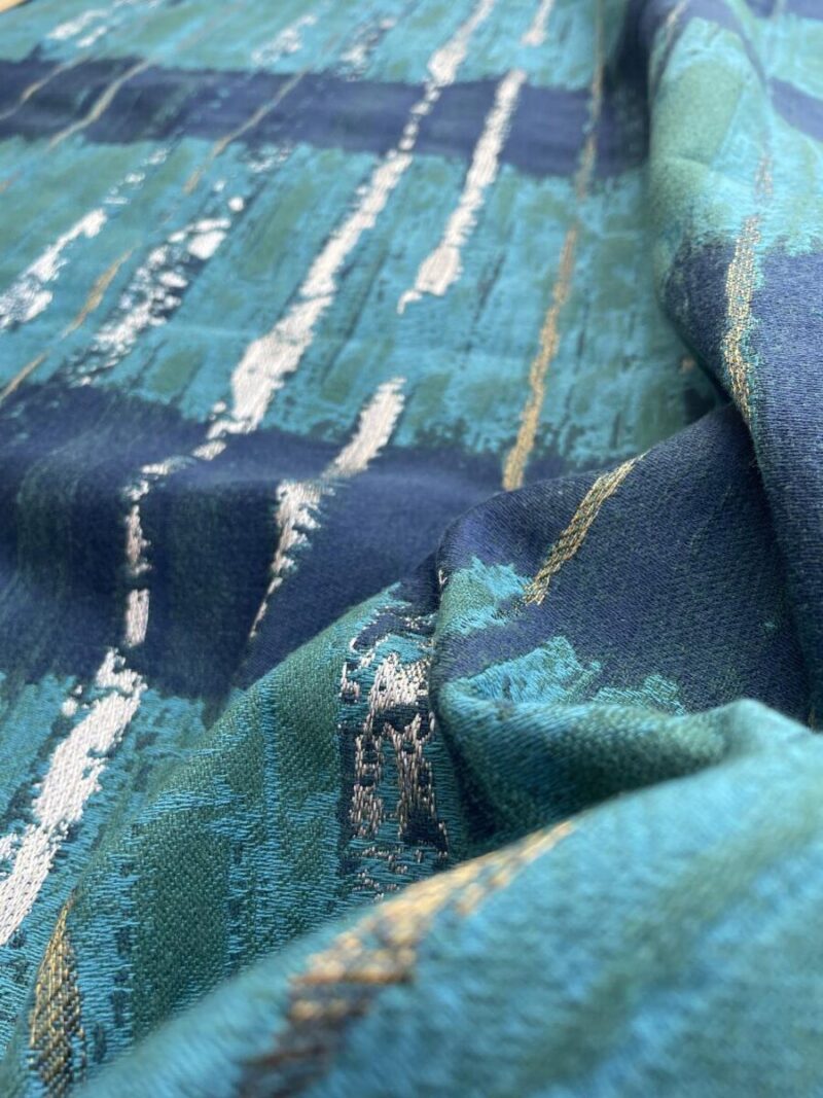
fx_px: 824
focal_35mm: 26
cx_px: 412
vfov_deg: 67.3
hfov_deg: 53.1
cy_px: 549
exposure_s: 1/120
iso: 64
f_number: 1.6
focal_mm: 4.2
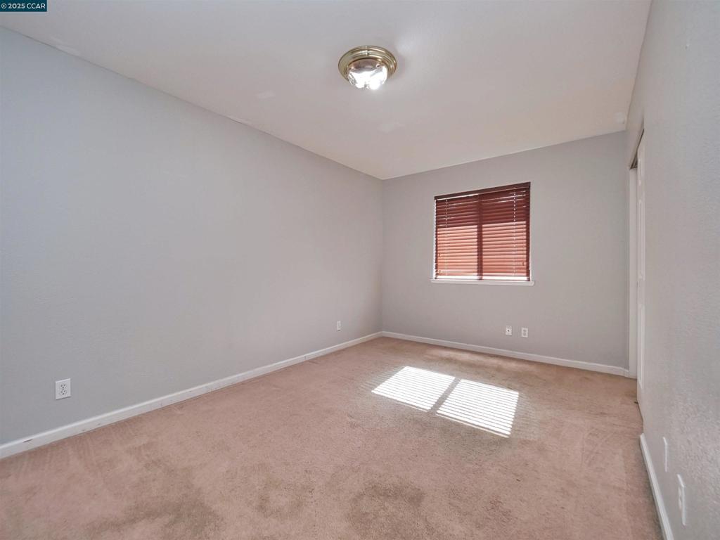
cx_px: 360
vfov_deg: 85.7
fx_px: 291
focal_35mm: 14
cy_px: 270
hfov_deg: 102.1
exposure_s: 1/160
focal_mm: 7
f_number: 4
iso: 800
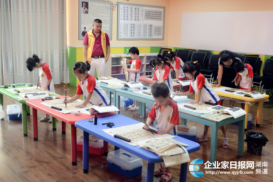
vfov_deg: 35.9
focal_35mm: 37
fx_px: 281
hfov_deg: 51.9
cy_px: 90
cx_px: 134
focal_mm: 24
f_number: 3.8
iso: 800
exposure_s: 1/40
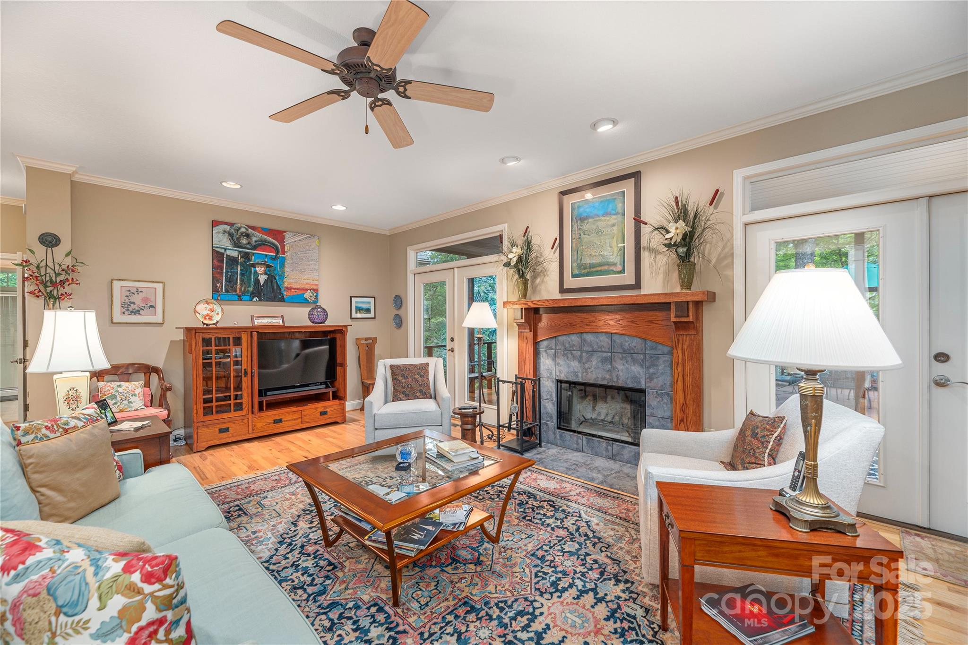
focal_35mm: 14
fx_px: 376
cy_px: 322
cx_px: 484
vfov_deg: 81.2
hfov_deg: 104.3
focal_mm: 14
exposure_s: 1/50
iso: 320
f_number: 7.1
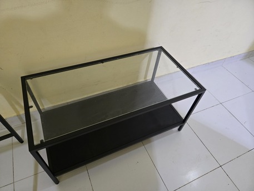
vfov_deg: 58.9
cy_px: 96
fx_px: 169
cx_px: 127
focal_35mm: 23
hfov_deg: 73.9
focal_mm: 5.4
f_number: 1.8
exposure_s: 1/60
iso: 640
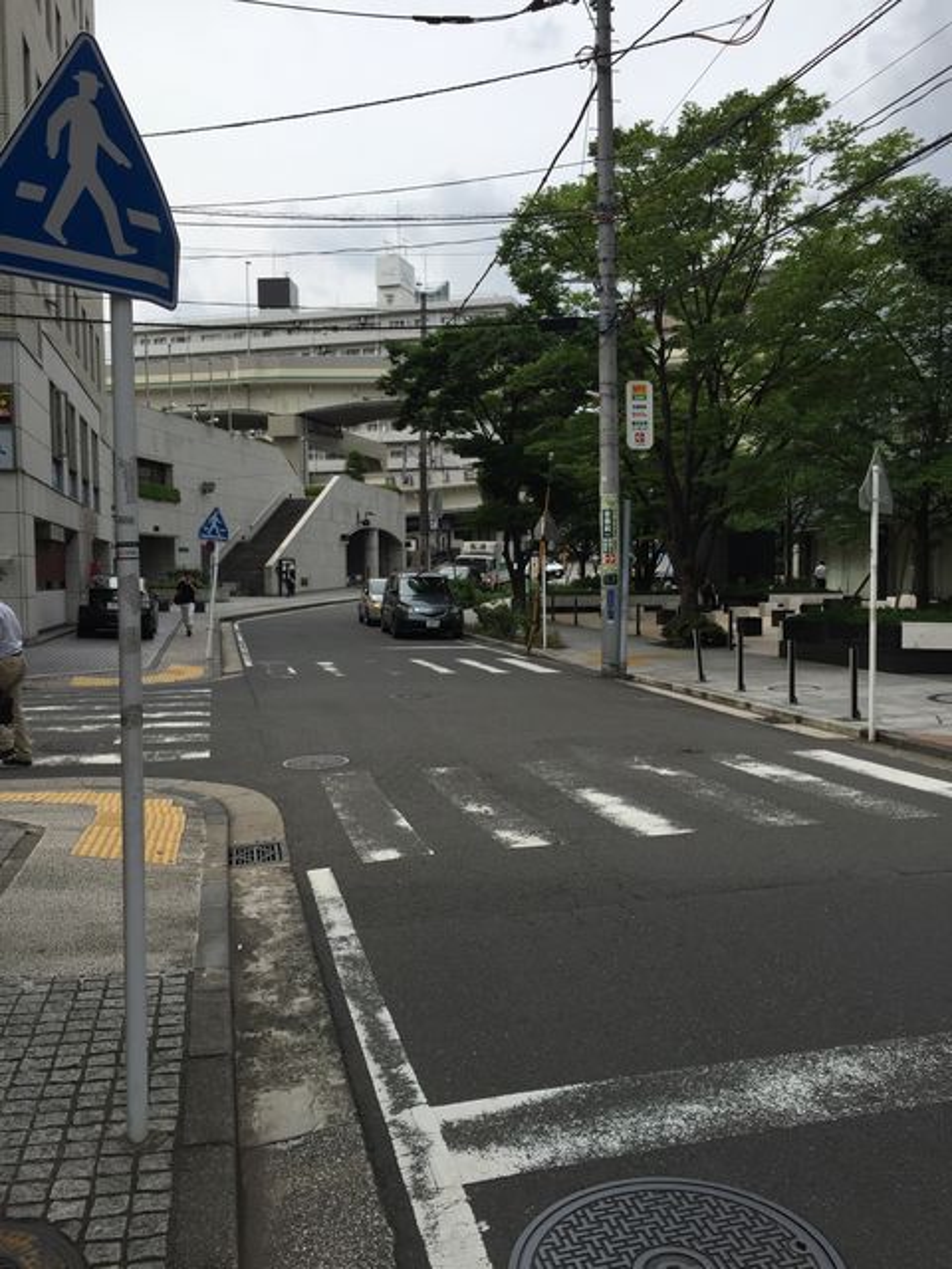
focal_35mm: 29
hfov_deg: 48.2
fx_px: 1063
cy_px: 634
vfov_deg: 61.7
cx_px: 476
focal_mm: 4.15
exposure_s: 1/1412
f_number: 2.2
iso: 32
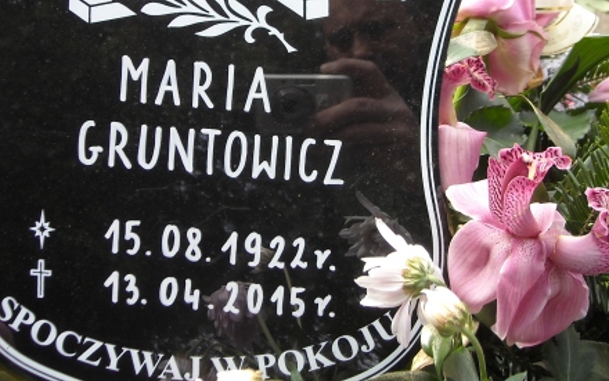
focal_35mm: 54
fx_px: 896
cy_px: 71
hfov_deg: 37.4
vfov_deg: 23.6
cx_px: 259
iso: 64
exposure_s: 1/228
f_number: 2.8
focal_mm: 5.7
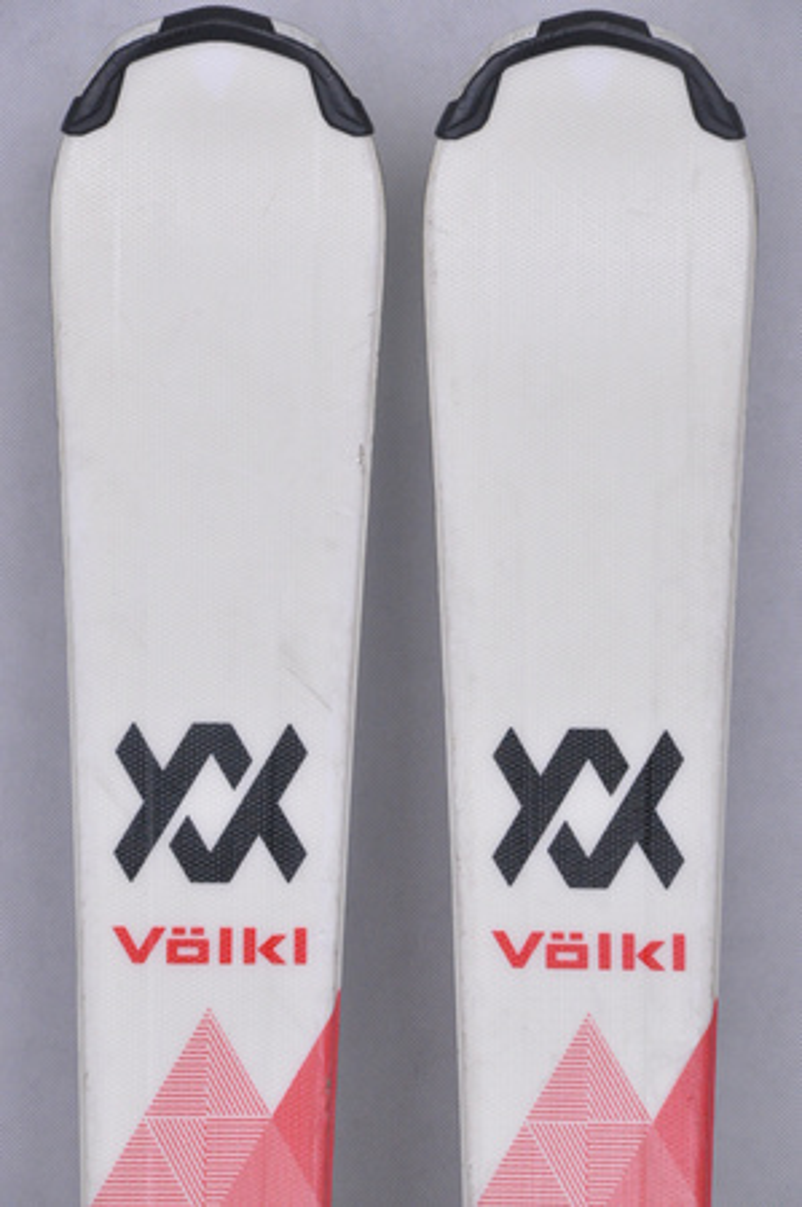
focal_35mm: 158
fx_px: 5275
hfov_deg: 8.7
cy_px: 604
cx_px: 401
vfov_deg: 13.1
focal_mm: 105
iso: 3200
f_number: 9.5
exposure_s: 1/125
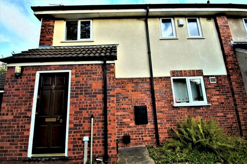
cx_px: 124
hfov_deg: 100.4
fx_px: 103
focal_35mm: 15
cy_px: 82
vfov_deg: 77.3
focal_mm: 10
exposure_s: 1/100
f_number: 6.3
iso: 100
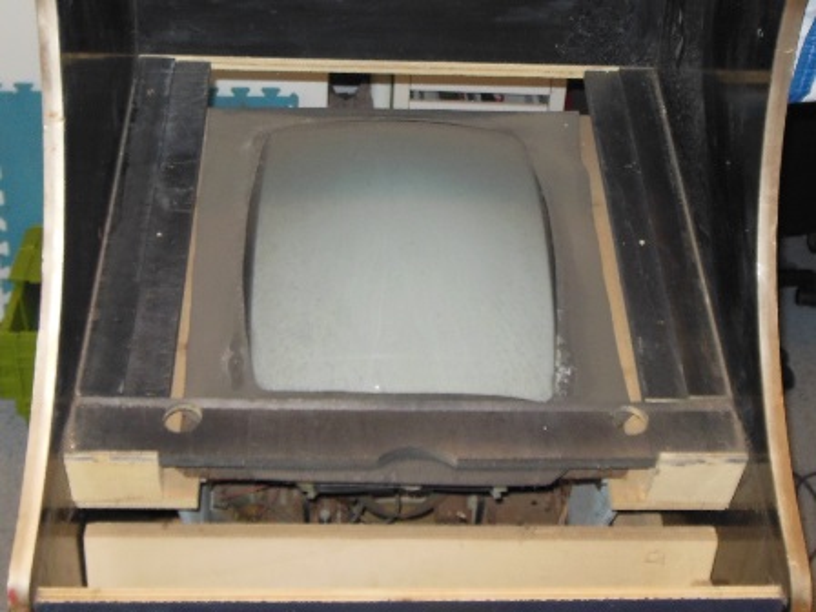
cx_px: 408
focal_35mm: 33
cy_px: 306
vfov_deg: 42.9
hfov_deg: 55.4
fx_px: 778
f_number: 3.5
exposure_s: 1/30
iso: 200
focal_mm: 6
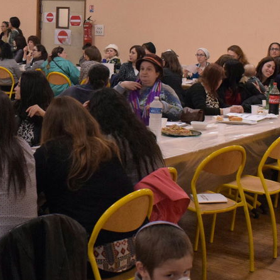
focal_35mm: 72
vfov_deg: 23.8
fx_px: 659
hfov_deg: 23.5
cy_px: 86
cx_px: 40
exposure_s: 1/160
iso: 3200
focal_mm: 18
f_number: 5.6
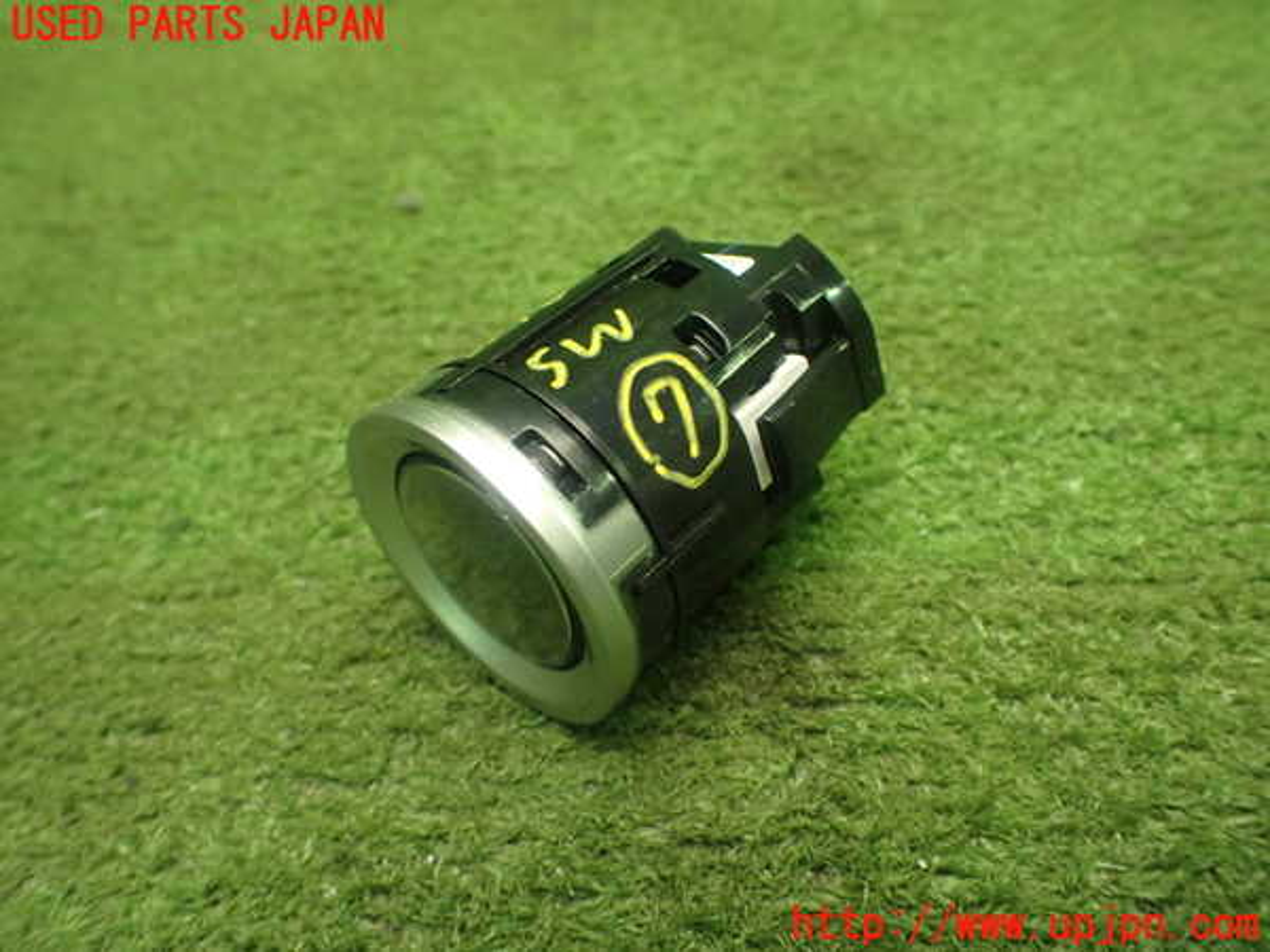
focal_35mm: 30
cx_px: 635
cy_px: 476
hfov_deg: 60.0
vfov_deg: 46.8
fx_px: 1101
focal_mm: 5.4
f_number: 2.3
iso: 800
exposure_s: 1/125
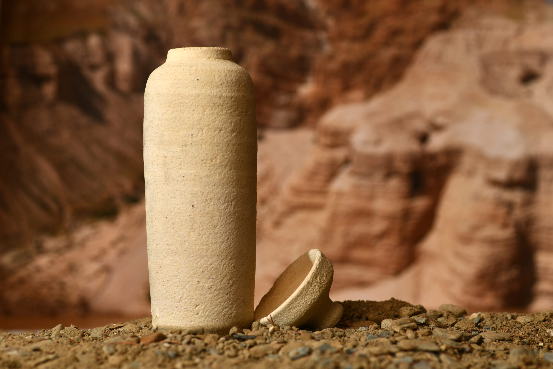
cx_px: 276
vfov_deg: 13.7
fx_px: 1536
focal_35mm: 100
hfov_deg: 20.4
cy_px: 184
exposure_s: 1/125
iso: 31
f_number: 7.1
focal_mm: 100
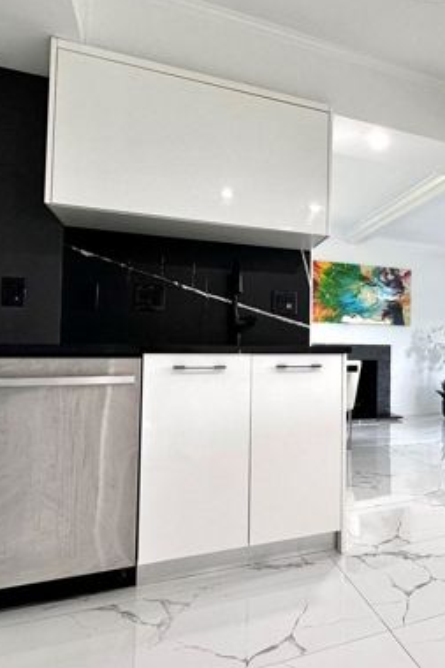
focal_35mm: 27
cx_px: 439
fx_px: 501
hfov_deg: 41.9
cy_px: 332
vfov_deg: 67.4
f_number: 2.2
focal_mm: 2.22
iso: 125
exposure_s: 1/120
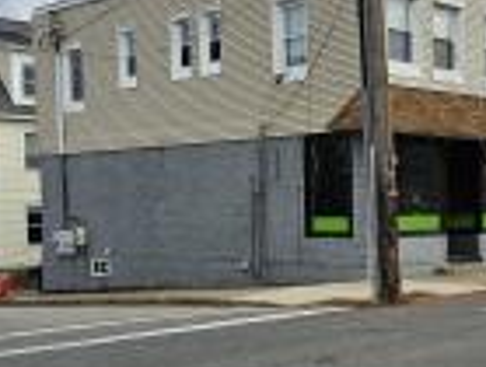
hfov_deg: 28.4
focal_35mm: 66
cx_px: 416
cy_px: 269
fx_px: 929
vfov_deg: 22.2
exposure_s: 1/471
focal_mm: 6.3
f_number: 1.7
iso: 10
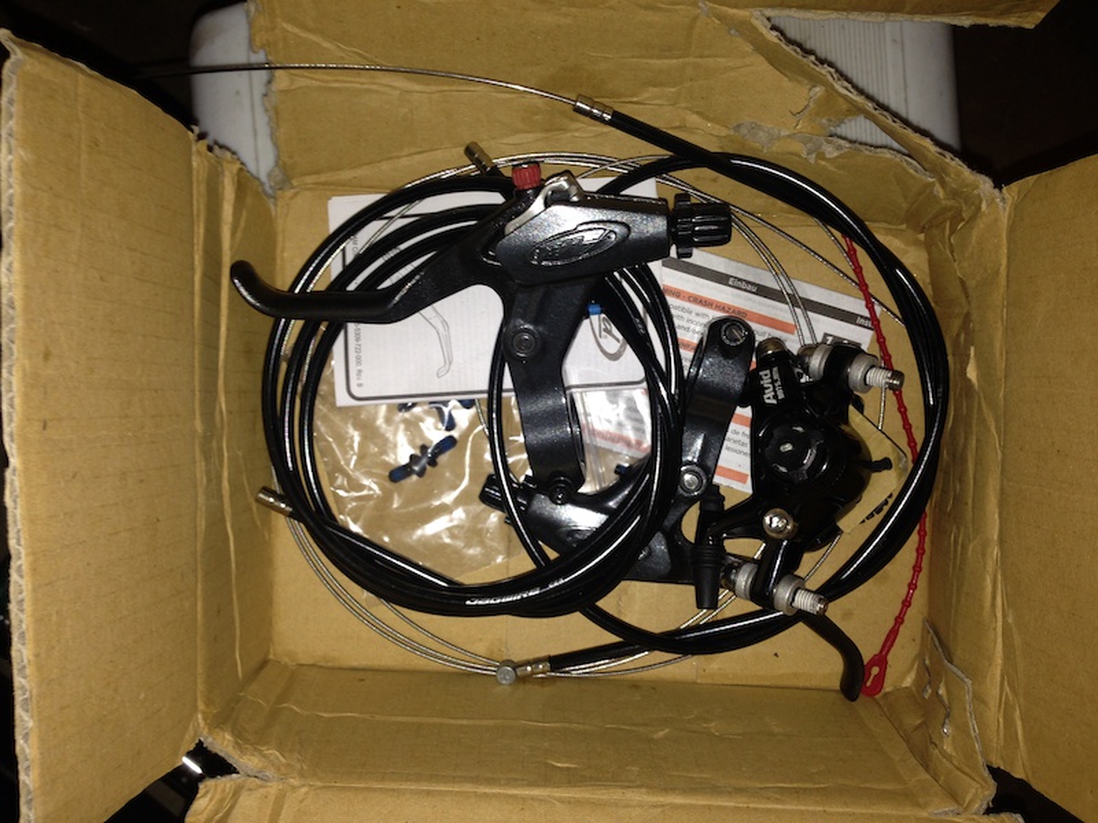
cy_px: 412
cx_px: 549
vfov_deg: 42.9
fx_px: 1047
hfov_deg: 55.4
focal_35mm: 33
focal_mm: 4.12
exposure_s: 1/33
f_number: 2.4
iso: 50
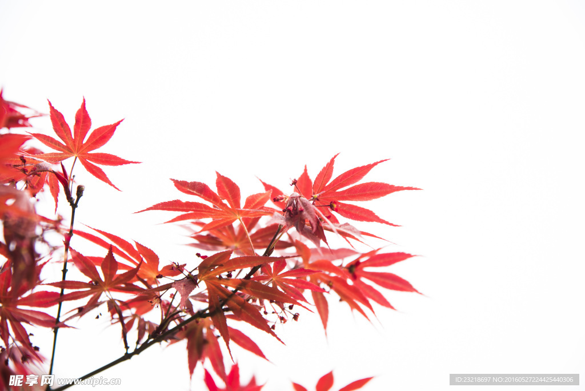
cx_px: 292
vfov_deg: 12.5
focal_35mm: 110
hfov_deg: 18.6
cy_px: 196
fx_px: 1788
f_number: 5
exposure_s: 1/160
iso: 100
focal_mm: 110
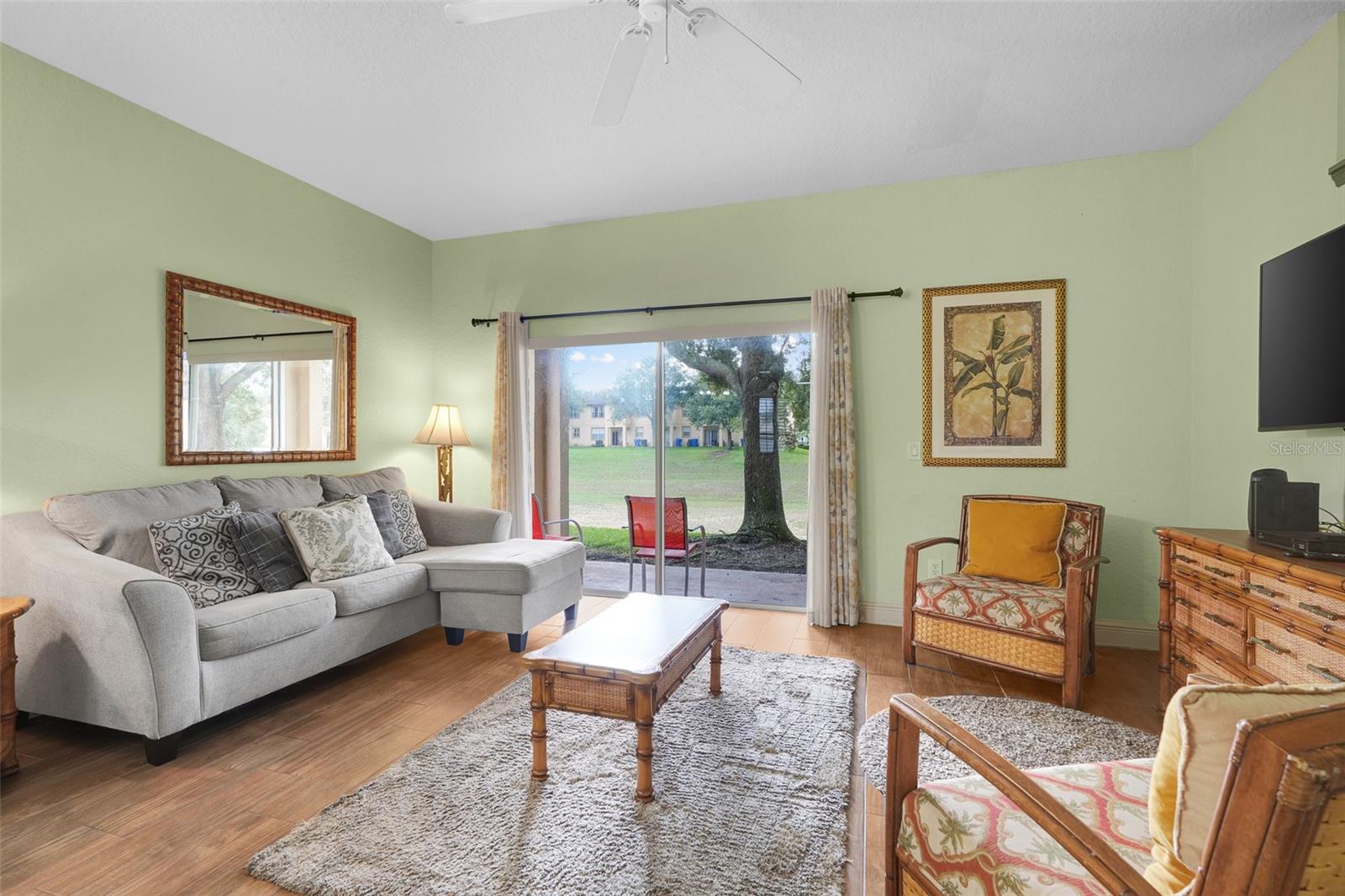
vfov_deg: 73.7
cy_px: 448
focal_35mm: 16
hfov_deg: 96.7
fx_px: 598
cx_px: 672
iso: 250
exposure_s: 1/10
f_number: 9
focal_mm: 16
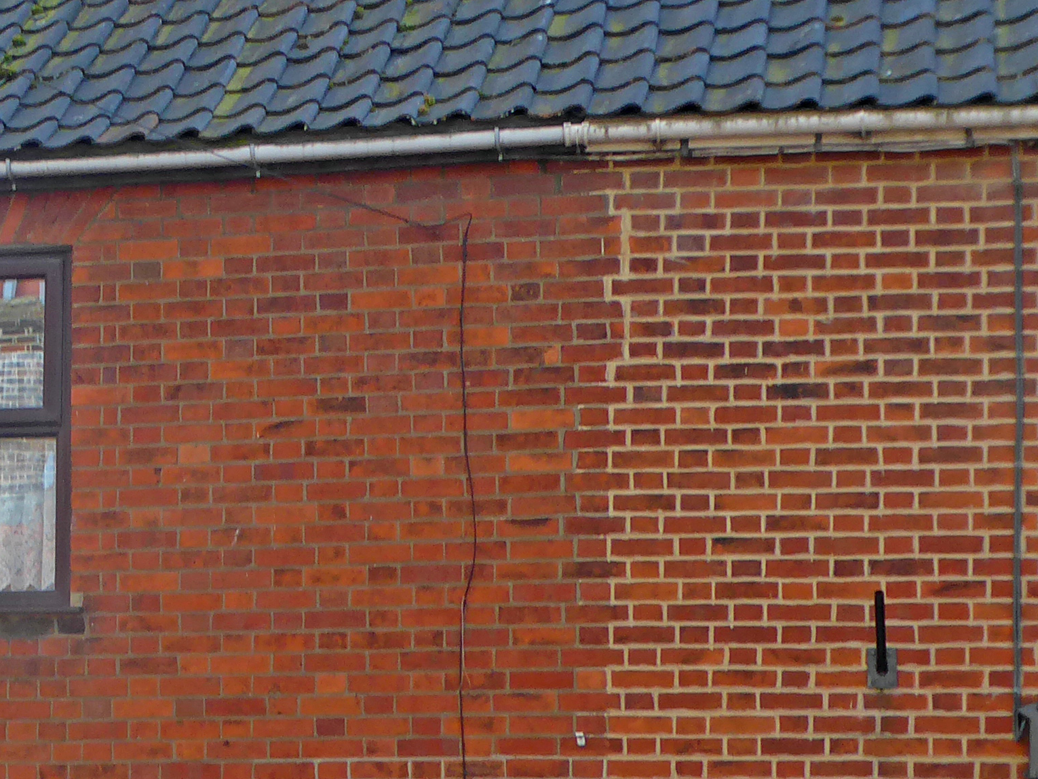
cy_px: 554
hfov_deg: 16.7
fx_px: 3449
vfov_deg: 12.9
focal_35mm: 115
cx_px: -36
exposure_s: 1/160
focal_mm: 7.8
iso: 100
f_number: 3.9
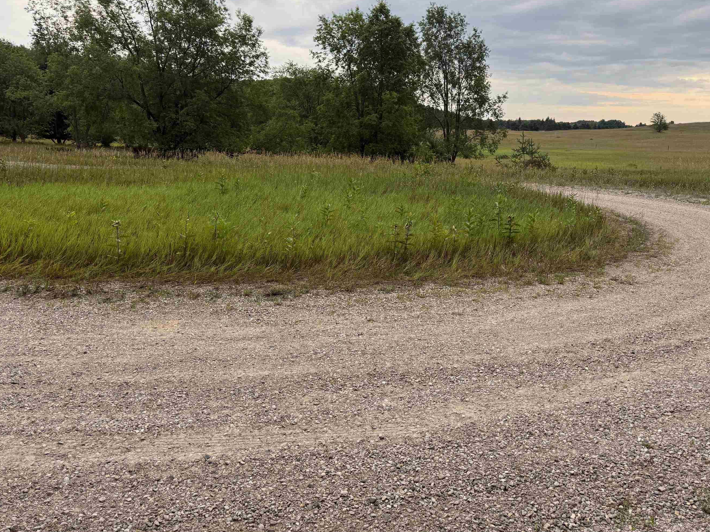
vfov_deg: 49.7
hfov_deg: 63.4
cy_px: 264
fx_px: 574
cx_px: 373
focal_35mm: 28
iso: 100
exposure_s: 1/387
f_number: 1.78
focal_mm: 6.76
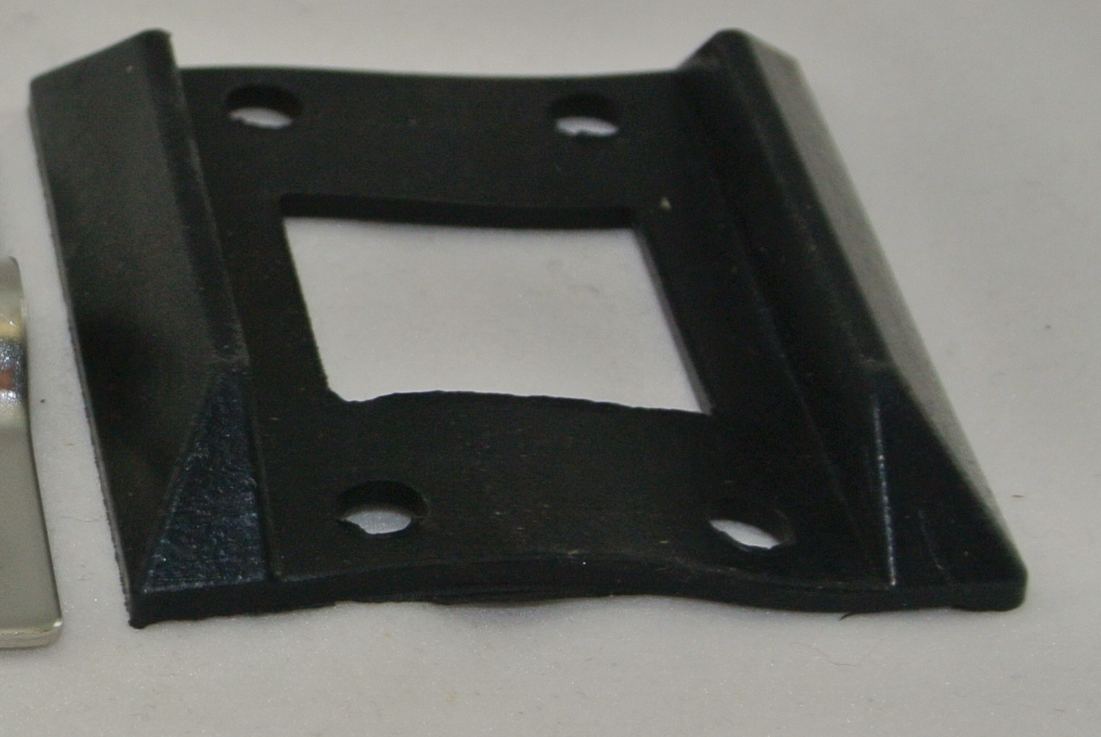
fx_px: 4165
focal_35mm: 136
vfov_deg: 10.1
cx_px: -330
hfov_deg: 14.4
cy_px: 649
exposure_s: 1/60
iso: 180
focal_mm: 19.6
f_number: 5.6
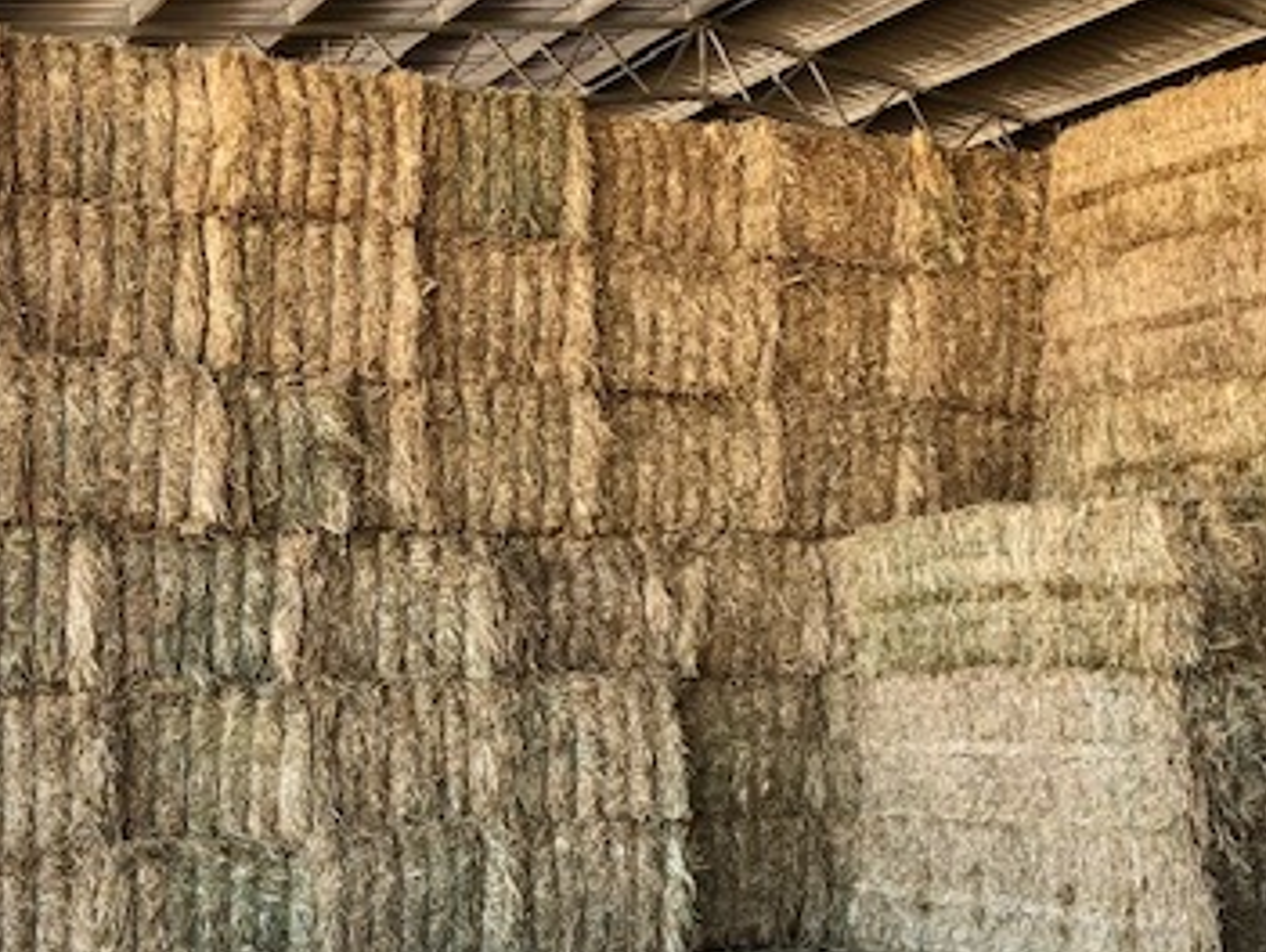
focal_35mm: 51
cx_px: 364
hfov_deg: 36.8
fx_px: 1867
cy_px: 642
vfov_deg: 28.4
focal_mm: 3.99
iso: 25
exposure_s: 1/120
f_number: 1.8
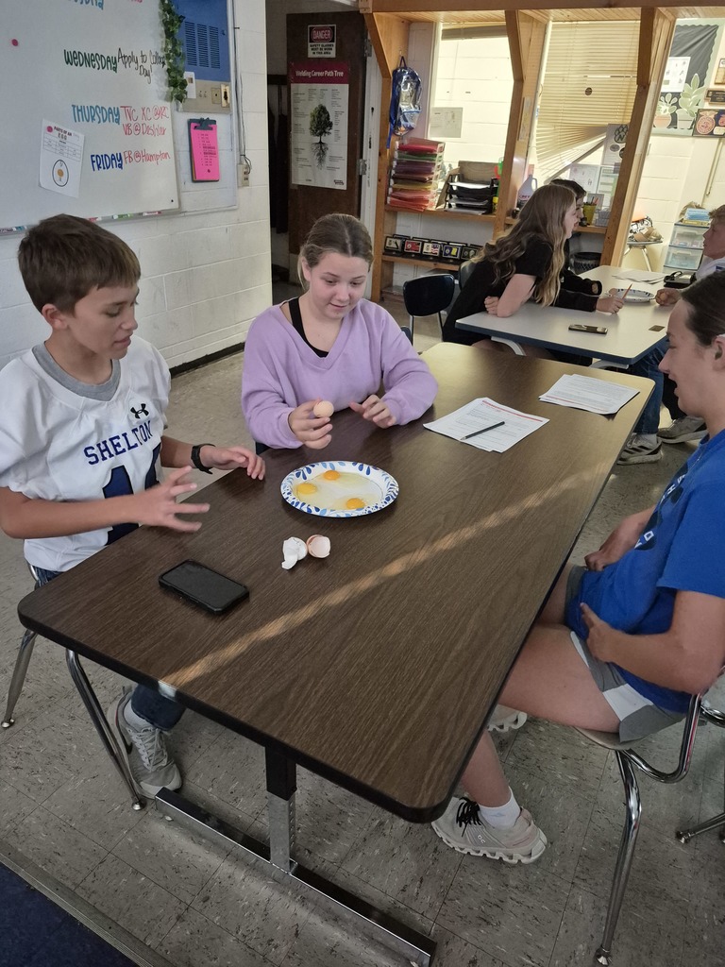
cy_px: 484
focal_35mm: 23
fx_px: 642
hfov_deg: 58.9
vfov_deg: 73.9
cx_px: 362
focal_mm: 5.4
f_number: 1.8
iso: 1600
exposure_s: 1/60
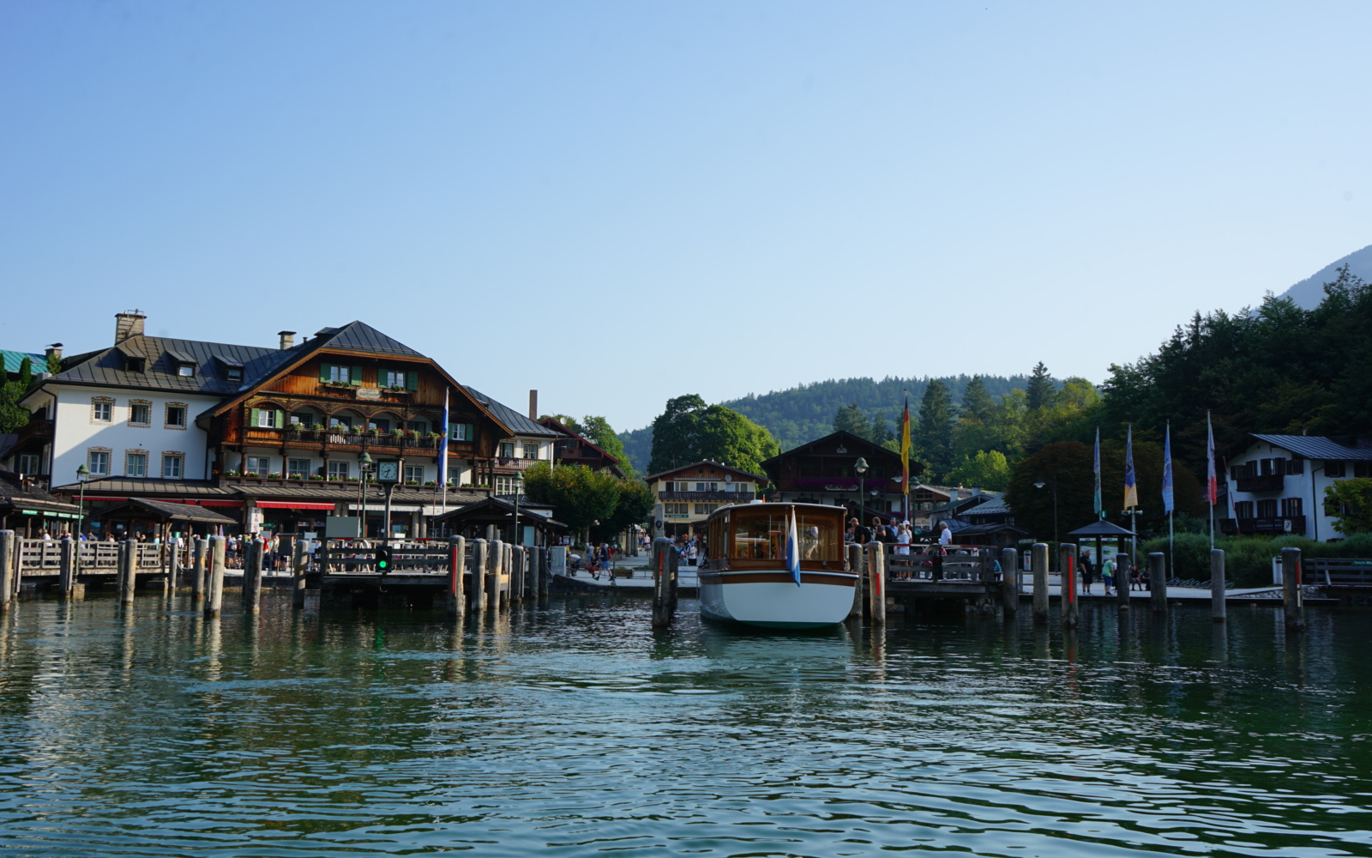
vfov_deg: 37.3
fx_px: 1271
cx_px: 681
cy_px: 409
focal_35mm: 34
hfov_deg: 56.7
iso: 100
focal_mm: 33
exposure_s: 1/125
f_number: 11
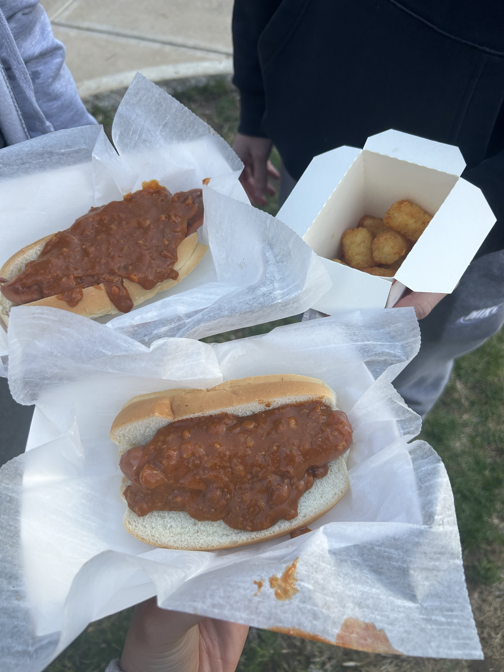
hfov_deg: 53.1
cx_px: 252
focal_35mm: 26
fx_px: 505
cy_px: 336
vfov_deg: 67.3
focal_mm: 5.7
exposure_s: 1/497
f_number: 1.5
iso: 50
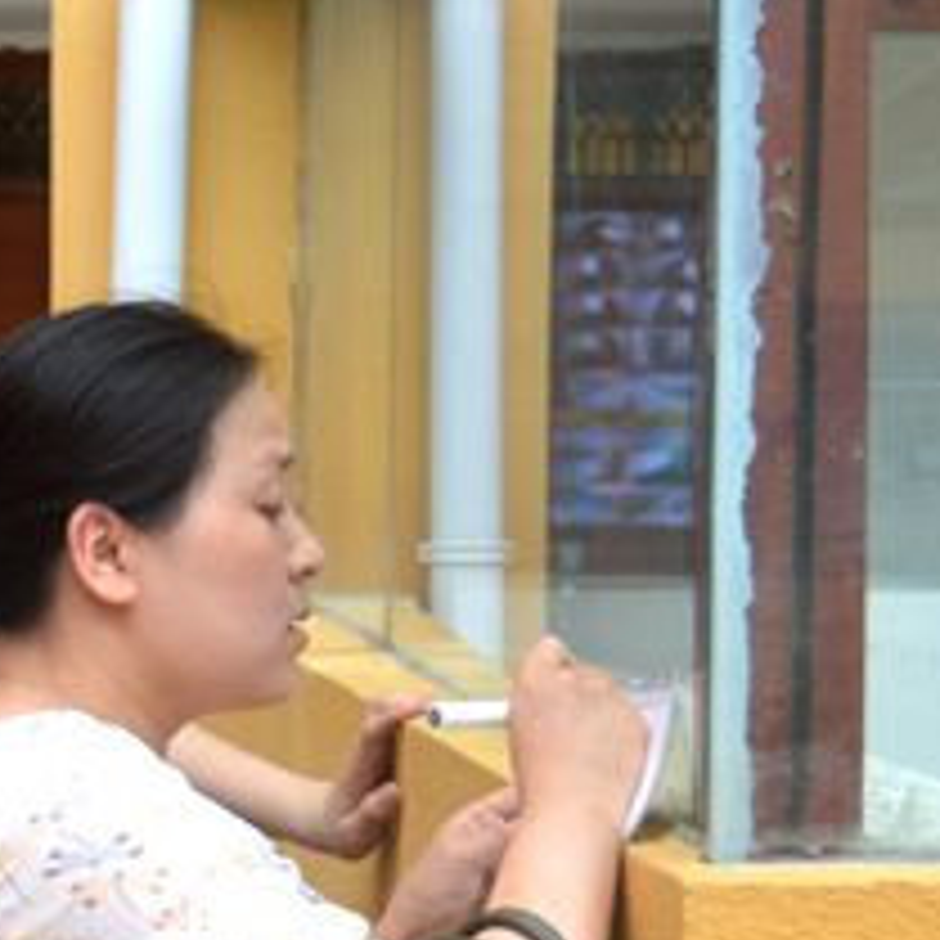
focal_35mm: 117
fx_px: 3595
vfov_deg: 14.9
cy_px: 650
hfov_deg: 14.3
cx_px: -252
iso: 400
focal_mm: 24
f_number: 4.5
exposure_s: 1/80
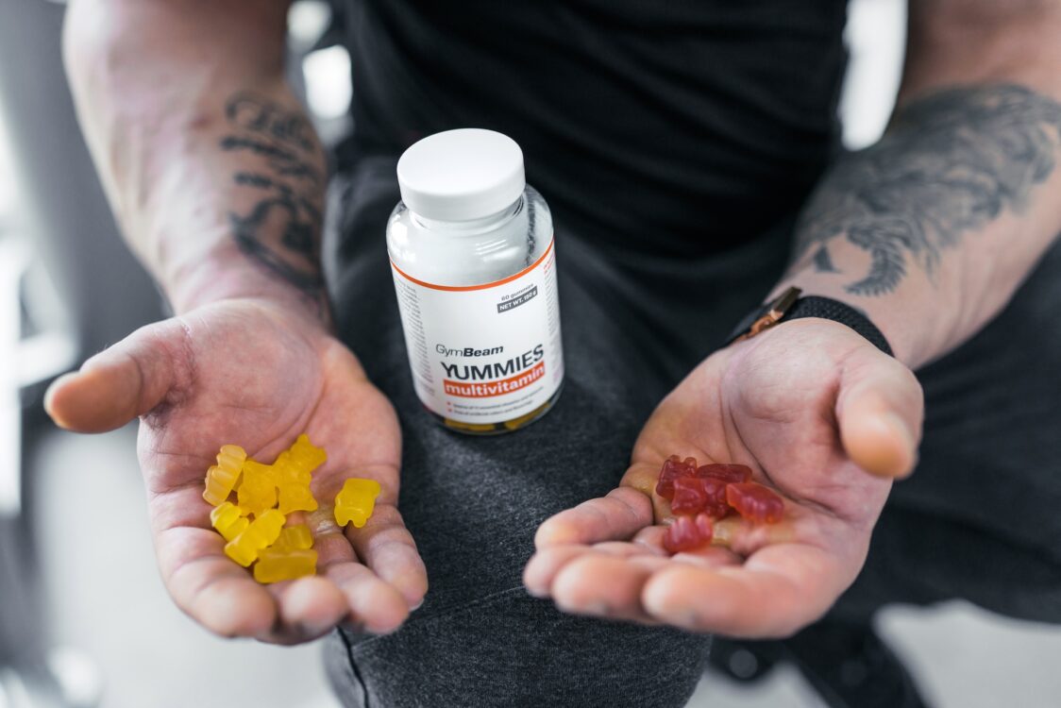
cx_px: 530
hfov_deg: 54.4
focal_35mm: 35
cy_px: 354
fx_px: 1032
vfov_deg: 37.9
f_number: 2
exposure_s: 1/250
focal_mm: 35
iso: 400
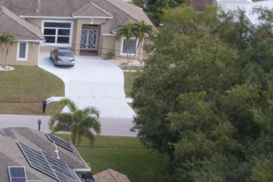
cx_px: -359
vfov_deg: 9.9
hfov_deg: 12.4
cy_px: 246
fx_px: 1024
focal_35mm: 135
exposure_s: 1/800
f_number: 7.1
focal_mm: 10.26
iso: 200
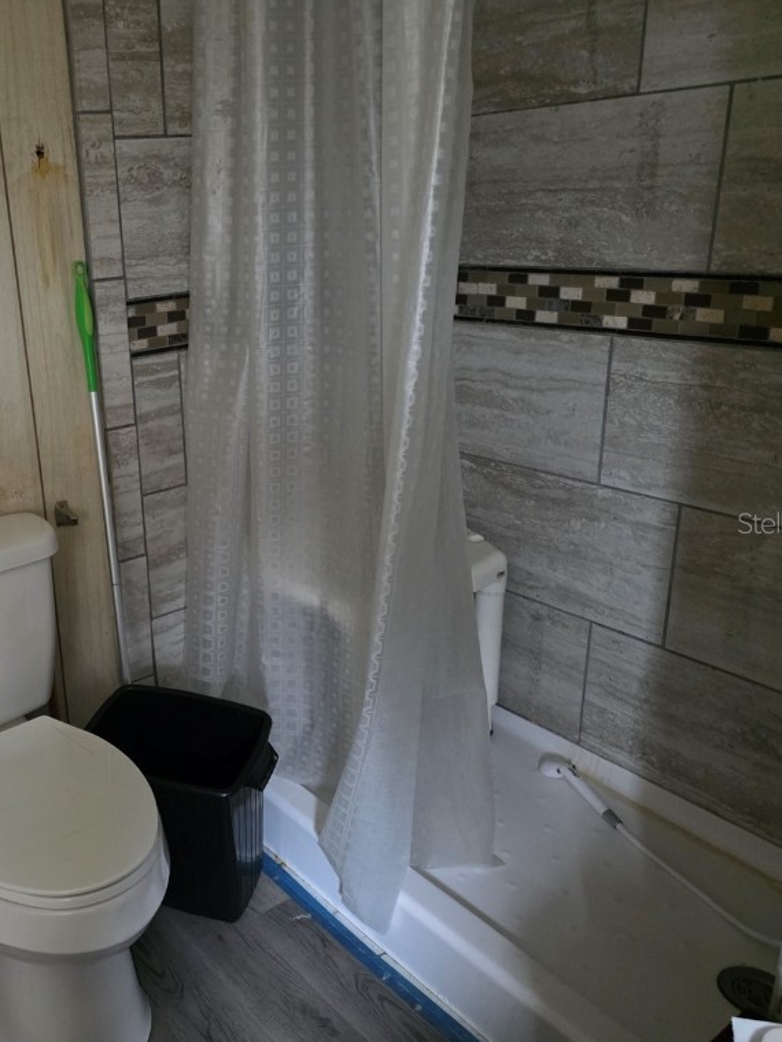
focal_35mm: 31
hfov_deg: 43.5
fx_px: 934
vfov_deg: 58.4
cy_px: 522
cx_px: 165
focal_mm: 6.25
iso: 2000
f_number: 1.7
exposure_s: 1/60
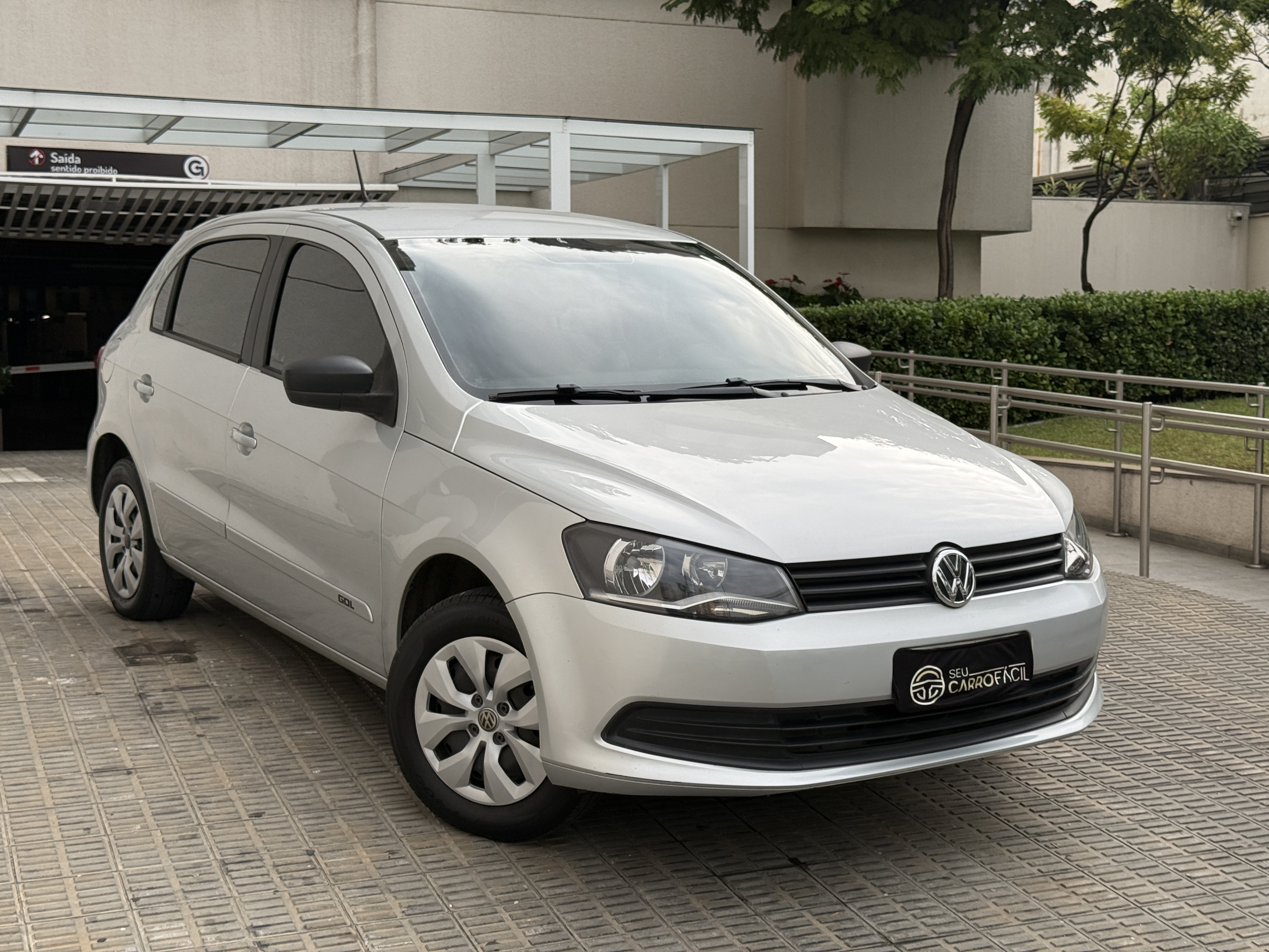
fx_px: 1760
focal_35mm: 48
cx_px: 634
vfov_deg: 30.3
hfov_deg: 39.7
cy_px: 476
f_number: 1.78
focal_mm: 6.76
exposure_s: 1/951
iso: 64
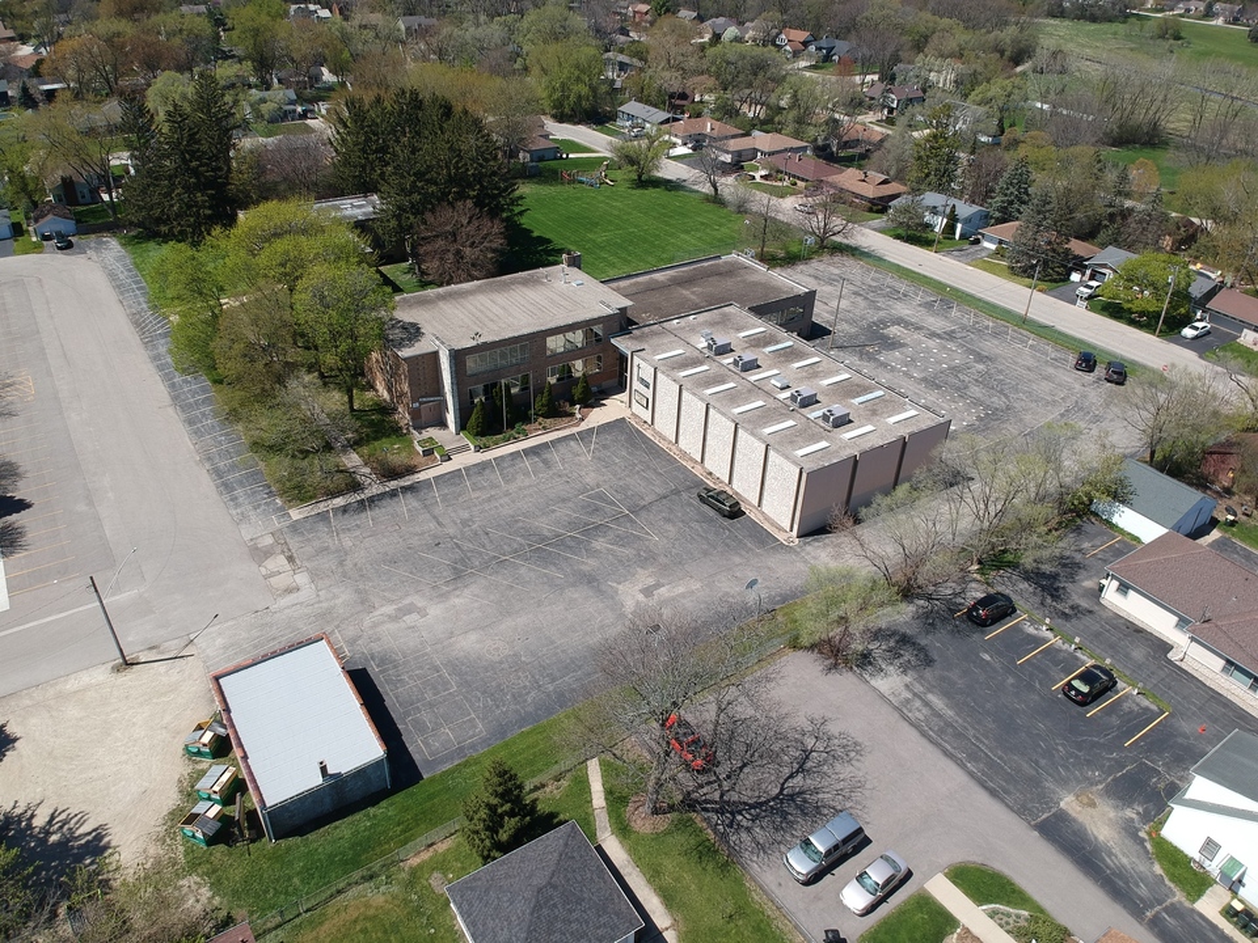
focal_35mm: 25
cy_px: 472
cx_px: 629
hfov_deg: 69.4
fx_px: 909
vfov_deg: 54.9
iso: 100
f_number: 2.6
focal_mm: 4.49
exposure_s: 1/1250
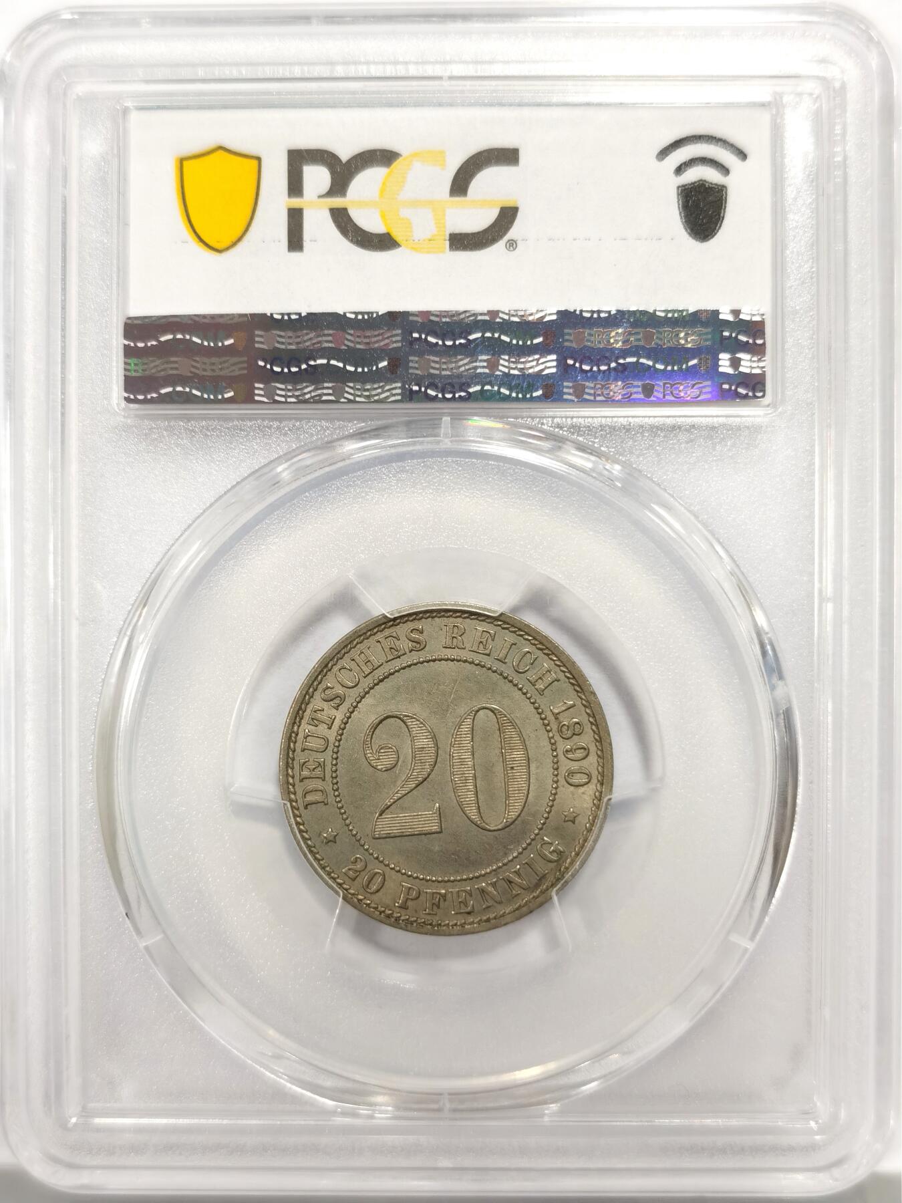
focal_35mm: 54
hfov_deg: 27.0
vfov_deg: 35.5
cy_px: 602
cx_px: 451
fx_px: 1876
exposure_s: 1/100
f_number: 16
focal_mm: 5.56
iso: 125
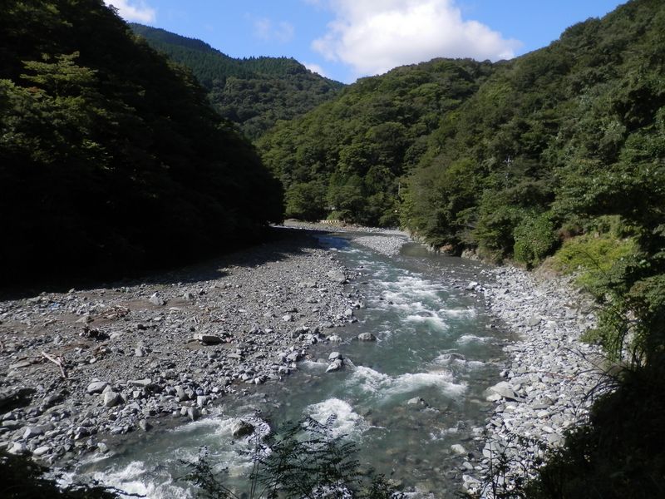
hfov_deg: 69.4
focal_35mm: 25
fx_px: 480
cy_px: 250
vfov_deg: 54.9
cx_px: 332
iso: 80
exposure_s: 1/1000
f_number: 3
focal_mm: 4.5
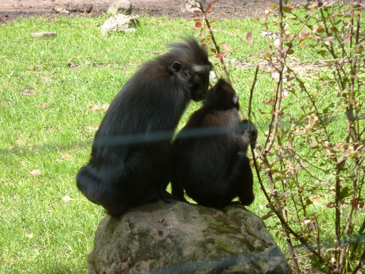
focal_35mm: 147
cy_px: 137
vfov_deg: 10.1
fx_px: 1550
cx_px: 182
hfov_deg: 13.4
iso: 80
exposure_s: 1/125
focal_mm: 24.1
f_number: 4.5
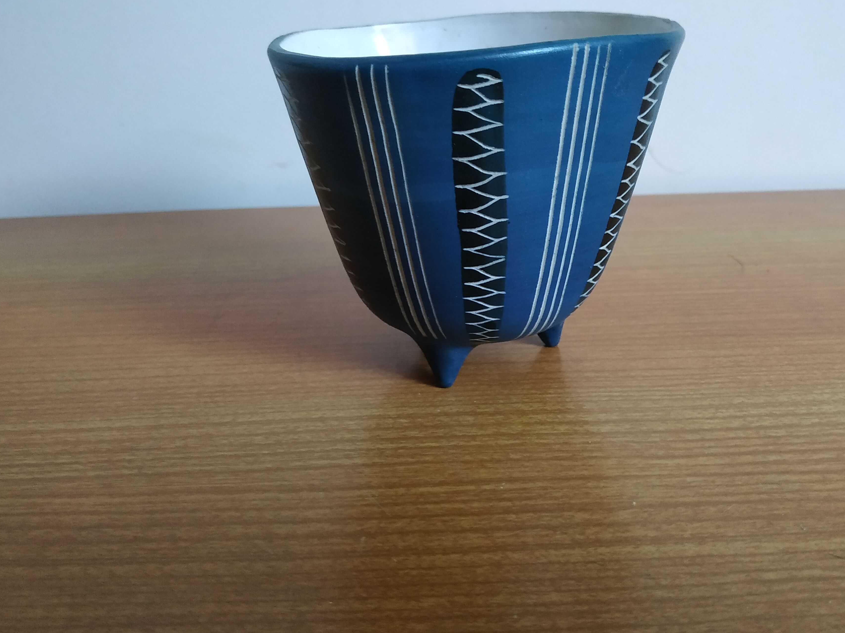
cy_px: 313
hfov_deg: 63.3
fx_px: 683
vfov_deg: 49.7
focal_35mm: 28
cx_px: 462
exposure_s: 1/20
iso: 500
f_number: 1.9
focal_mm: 3.94
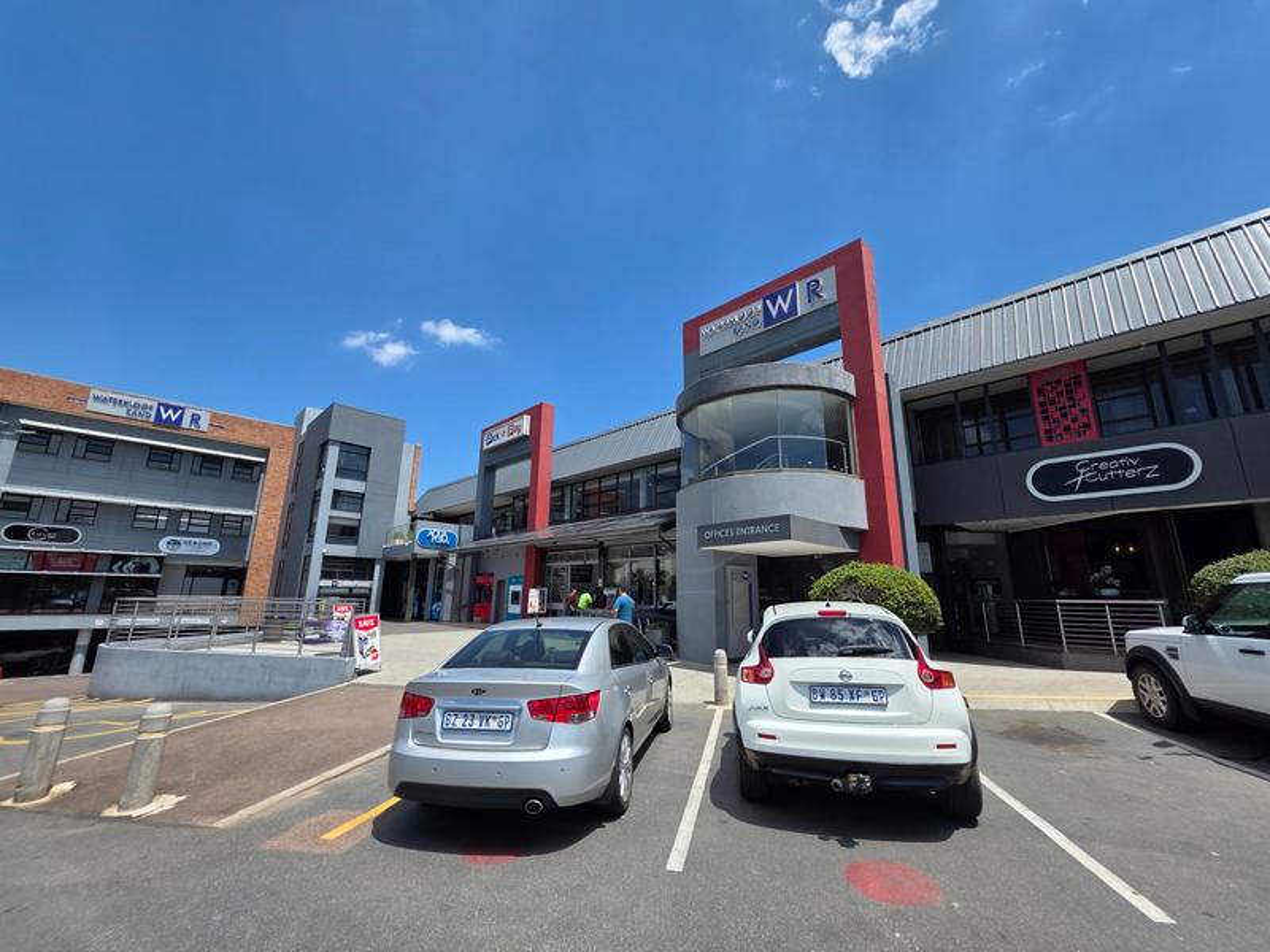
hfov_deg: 106.2
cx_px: 635
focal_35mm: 13
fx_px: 477
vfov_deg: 89.9
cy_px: 476
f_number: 1.9
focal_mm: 2.2
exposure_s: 1/1957
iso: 40
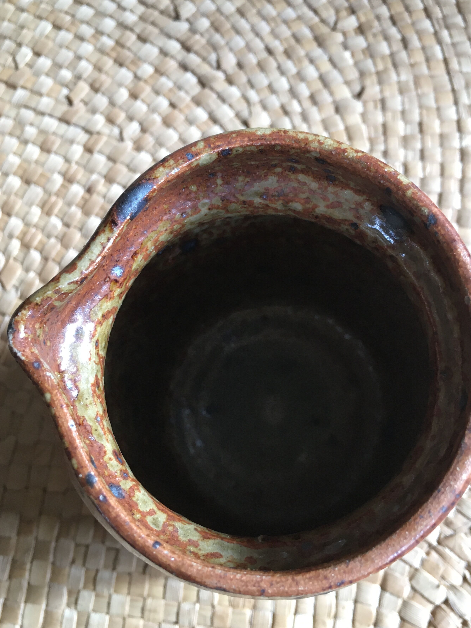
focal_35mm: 33
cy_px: 301
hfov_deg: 42.9
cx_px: 241
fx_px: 599
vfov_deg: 55.3
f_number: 2.2
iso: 80
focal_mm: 4.15
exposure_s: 1/33
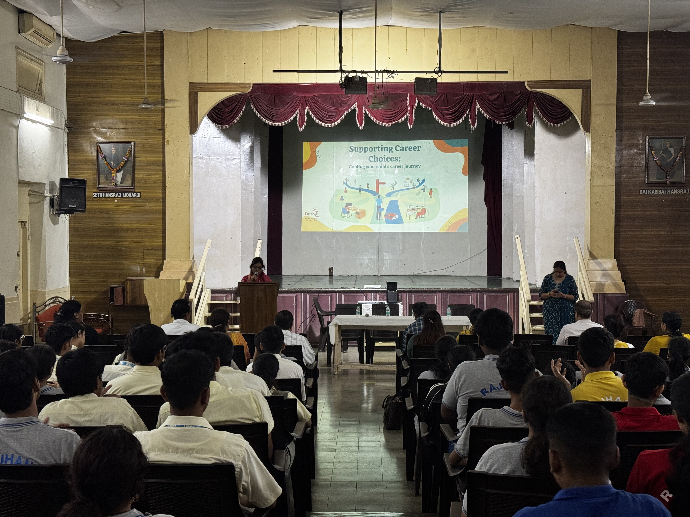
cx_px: 345
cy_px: 258
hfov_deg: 39.7
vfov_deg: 30.3
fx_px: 957
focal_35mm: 48
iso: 250
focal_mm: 6.76
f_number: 1.78
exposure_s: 1/50
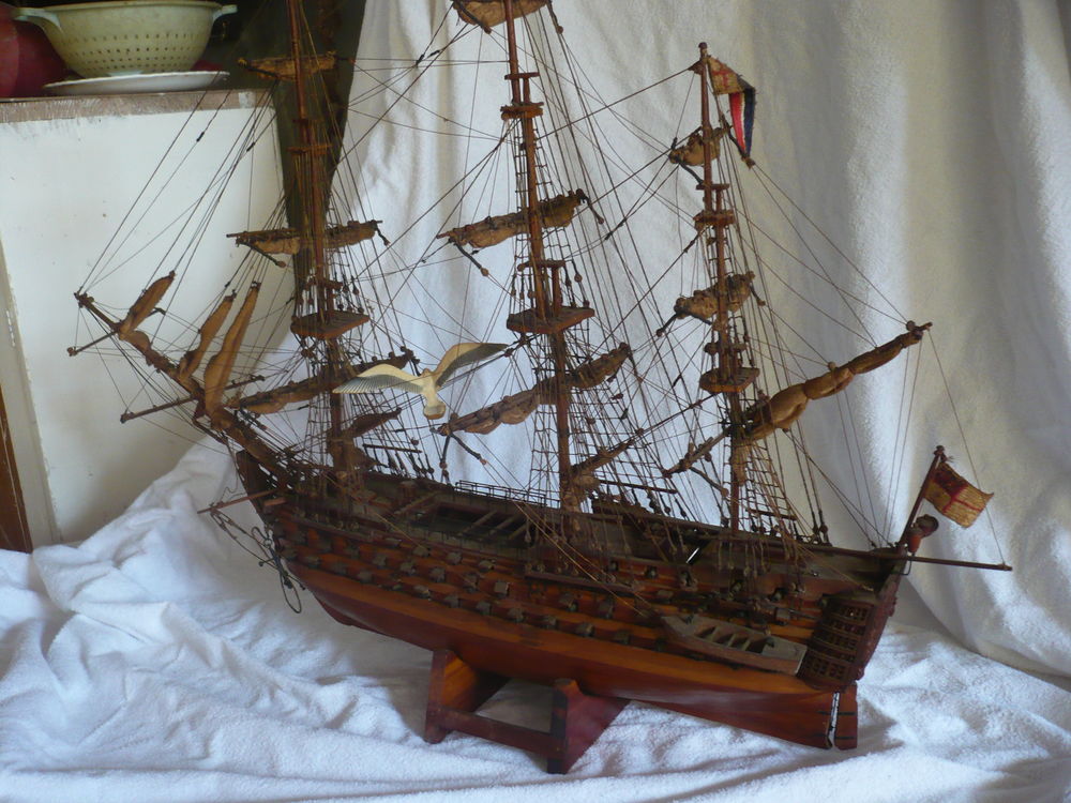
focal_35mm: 35
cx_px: 536
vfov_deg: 40.7
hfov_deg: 52.6
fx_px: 1083
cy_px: 402
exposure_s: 1/20
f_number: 2.8
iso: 200
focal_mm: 5.8
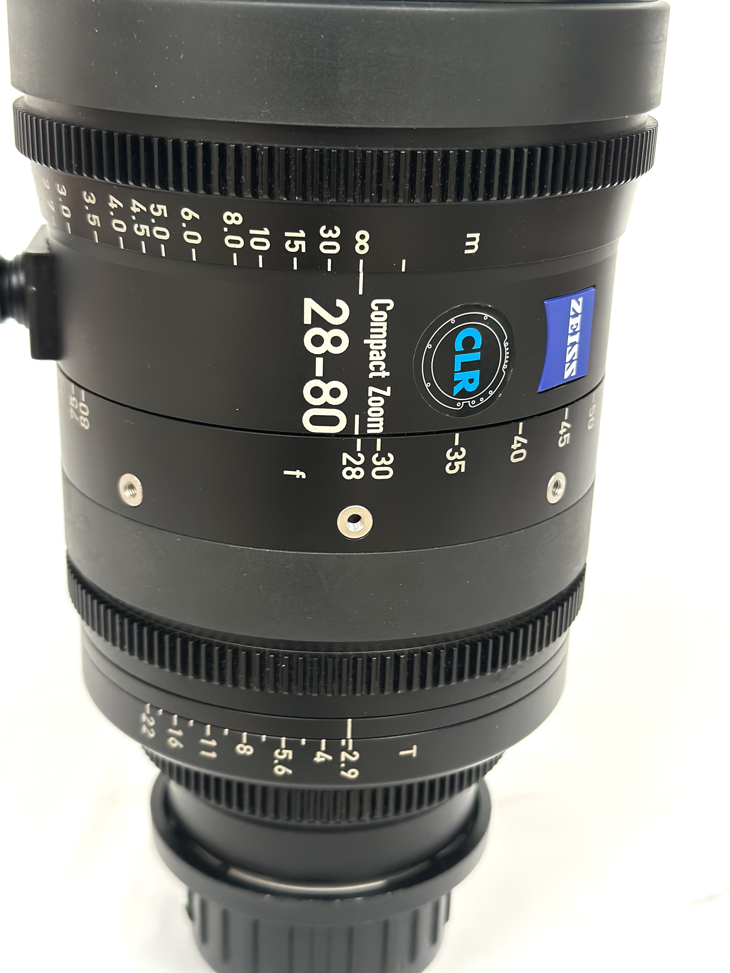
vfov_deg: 39.7
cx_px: 365
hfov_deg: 30.3
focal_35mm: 48
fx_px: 1350
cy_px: 486
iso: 250
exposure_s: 1/60
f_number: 1.78
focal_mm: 6.86
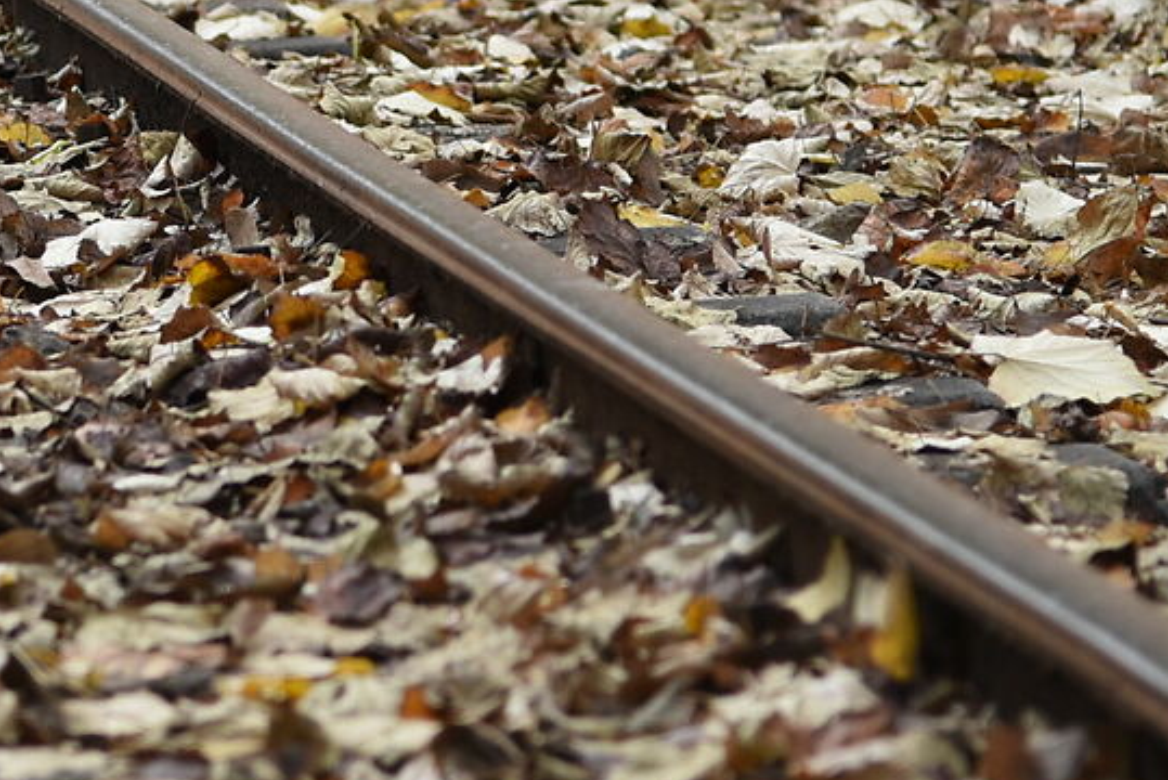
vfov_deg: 3.2
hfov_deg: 4.7
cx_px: 256
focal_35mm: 436
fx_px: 14153
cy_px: -17
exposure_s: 1/500
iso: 400
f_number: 4
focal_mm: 98
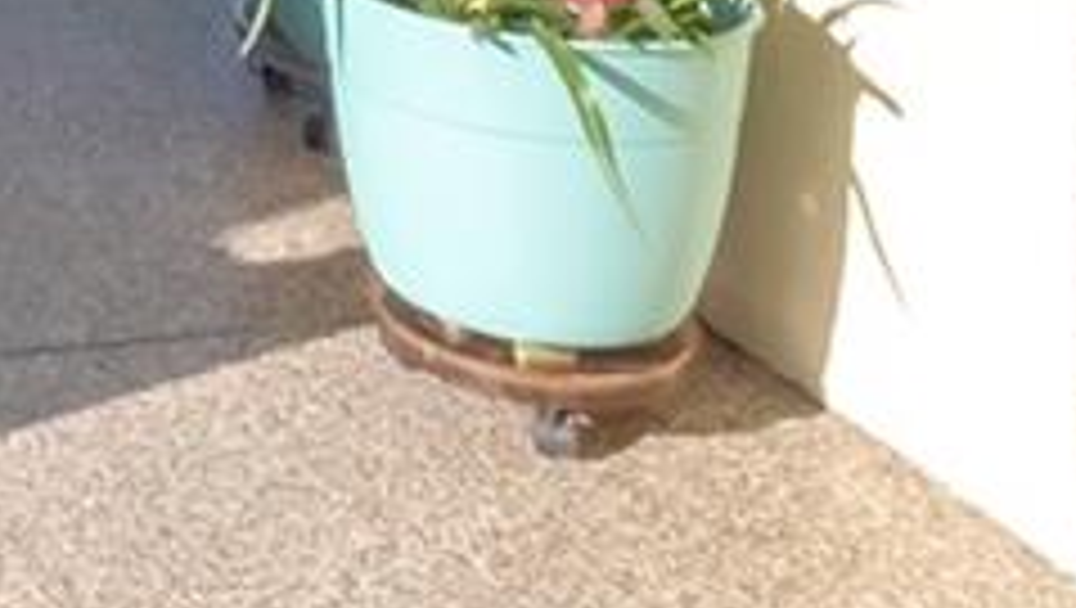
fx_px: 3299
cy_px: -1189
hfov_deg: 16.2
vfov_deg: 8.8
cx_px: -729
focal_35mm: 116
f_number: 18
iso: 1000
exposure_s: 1/200
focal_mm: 11
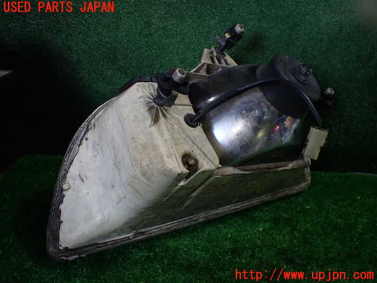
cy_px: 142
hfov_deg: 60.0
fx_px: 327
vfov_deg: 46.8
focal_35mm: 30
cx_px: 188
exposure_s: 1/125
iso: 250
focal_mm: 5.4
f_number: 2.3
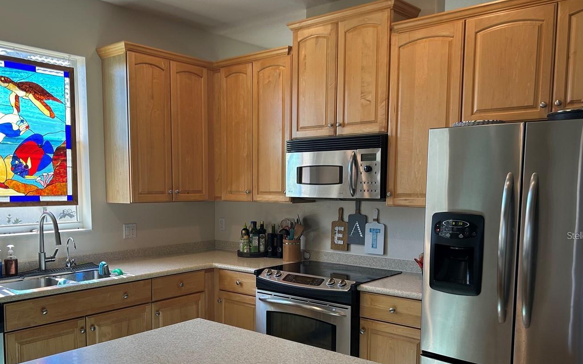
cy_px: 235
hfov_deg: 56.5
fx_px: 540
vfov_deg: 37.0
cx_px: 250
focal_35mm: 34
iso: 64
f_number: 1.5
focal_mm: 5.7
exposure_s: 1/132
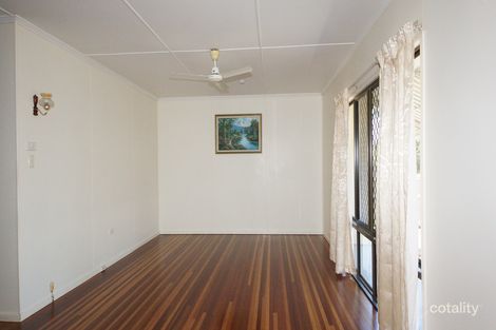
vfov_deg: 56.1
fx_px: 310
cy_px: 165
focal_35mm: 22
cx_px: 248
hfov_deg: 77.3
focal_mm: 15
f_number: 6.3
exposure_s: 1/160
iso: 1600
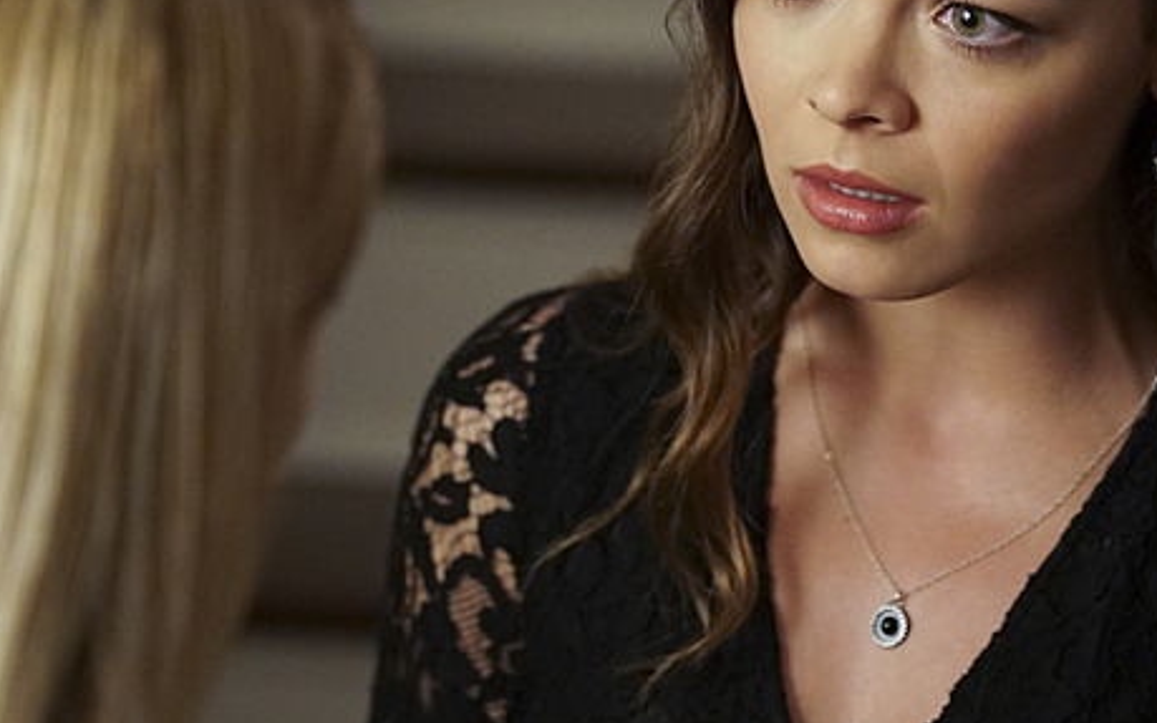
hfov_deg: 6.8
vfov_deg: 4.3
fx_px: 9713
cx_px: 683
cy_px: 139
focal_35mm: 308
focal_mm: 178
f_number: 4
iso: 6400
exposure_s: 1/60
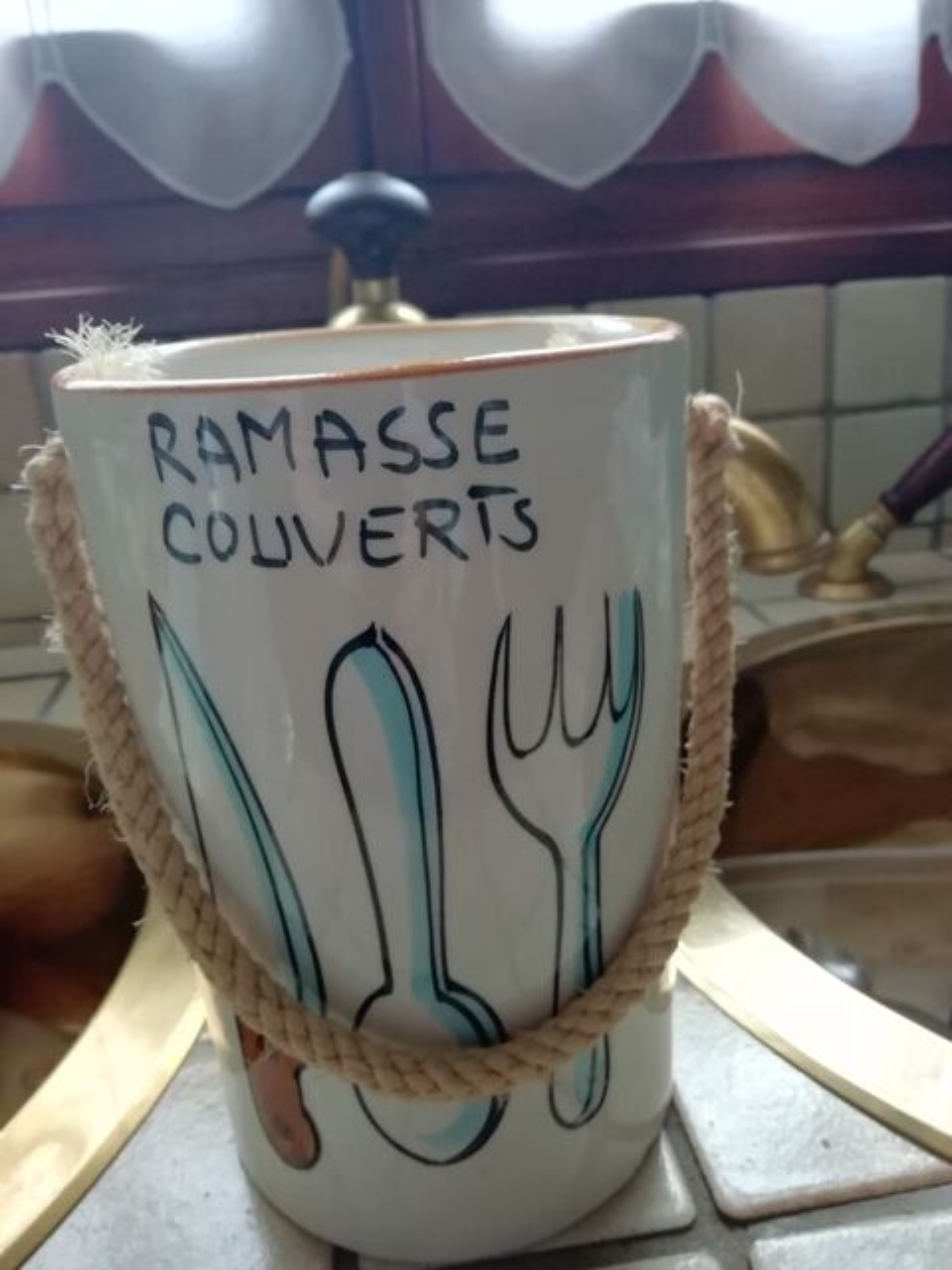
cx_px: 476
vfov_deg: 67.3
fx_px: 953
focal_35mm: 26
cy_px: 635
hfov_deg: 53.1
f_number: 2.2
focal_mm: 3.46
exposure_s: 1/33.3
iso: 160
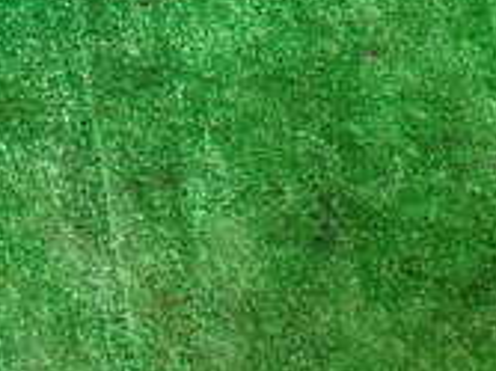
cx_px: 175
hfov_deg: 18.2
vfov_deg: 13.3
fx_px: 1546
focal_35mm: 108
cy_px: -89
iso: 200
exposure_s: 1/50
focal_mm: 5.4
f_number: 2.3
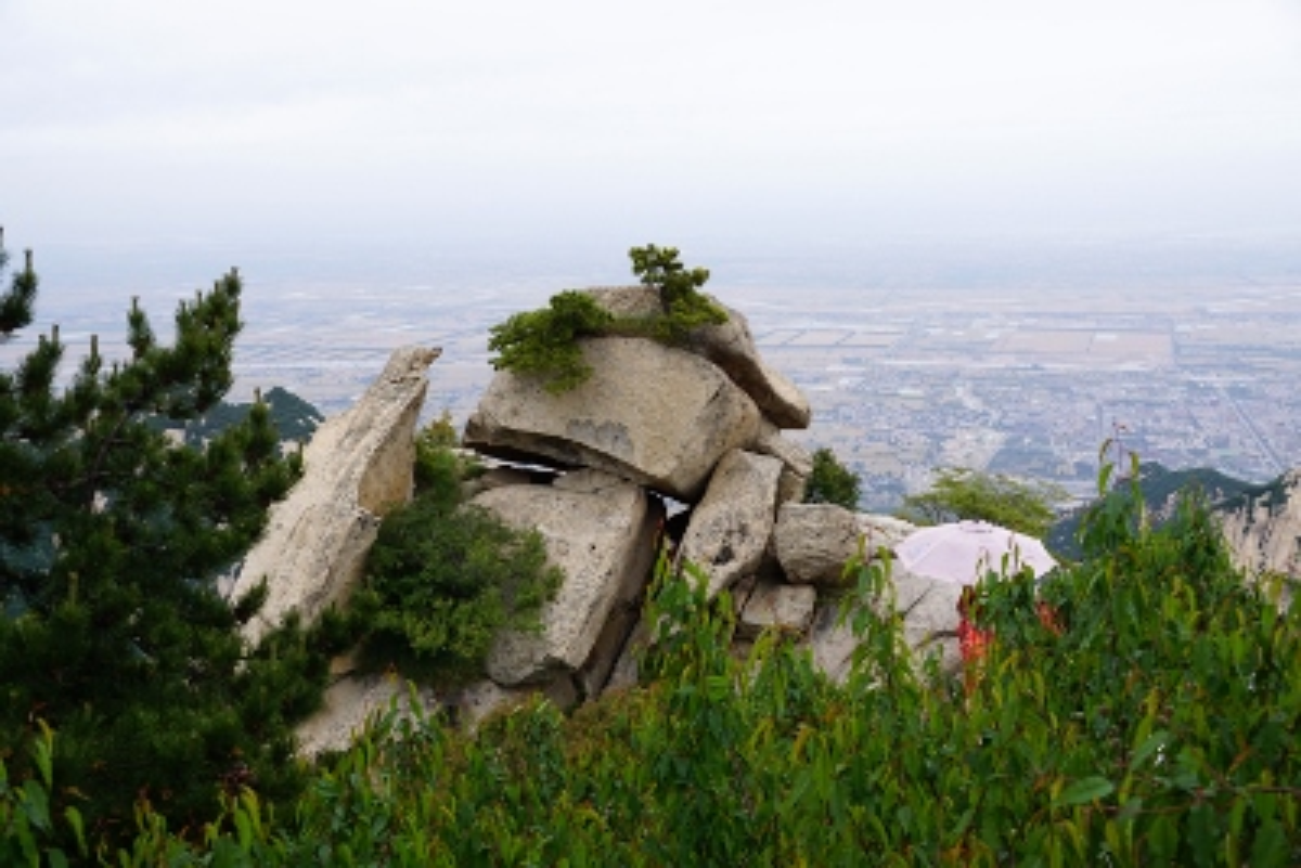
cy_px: 434
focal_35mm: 39
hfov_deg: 49.5
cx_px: 650
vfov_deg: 34.2
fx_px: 1410
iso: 100
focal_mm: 26
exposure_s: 1/125
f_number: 9
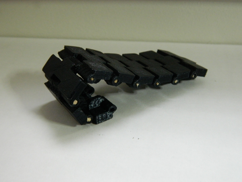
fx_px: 329
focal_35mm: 47
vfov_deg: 30.9
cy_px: 91
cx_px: 121
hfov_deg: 40.4
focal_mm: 8.4
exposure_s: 1/20
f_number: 3.6
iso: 400
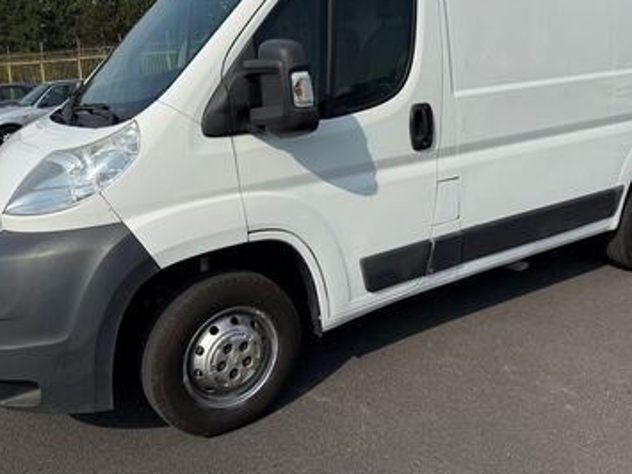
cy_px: 171
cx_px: 344
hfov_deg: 55.3
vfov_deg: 42.5
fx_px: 602
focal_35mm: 33
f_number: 1.78
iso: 80
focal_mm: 6.76
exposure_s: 1/9091
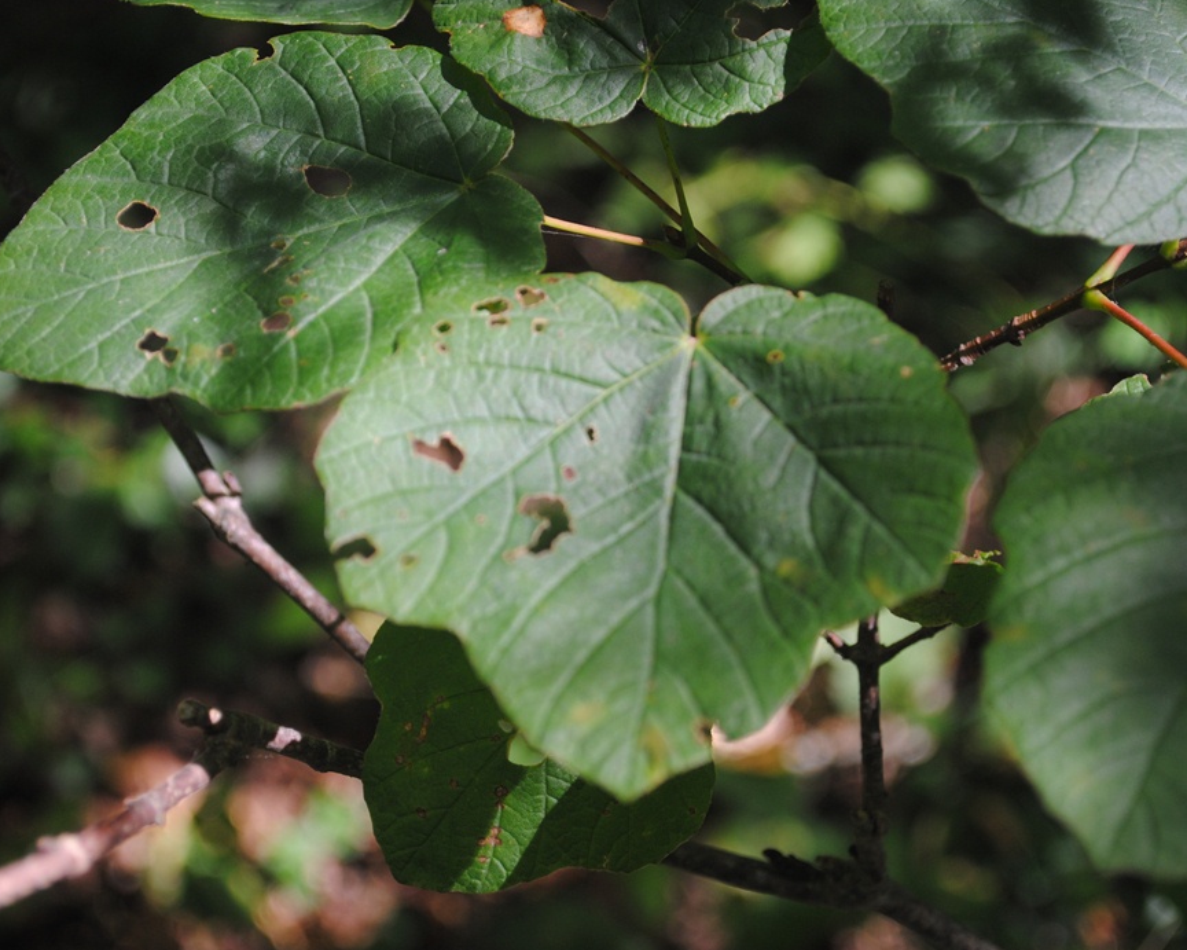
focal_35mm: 75
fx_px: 2634
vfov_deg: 20.4
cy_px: 473
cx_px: 630
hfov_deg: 25.4
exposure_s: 1/60
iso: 200
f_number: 5.6
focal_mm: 44
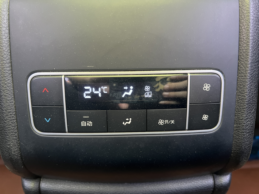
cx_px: 130
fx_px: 195
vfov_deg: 53.1
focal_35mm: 26
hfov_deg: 67.3
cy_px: 97
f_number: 1.5
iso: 500
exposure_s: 1/46
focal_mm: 5.7
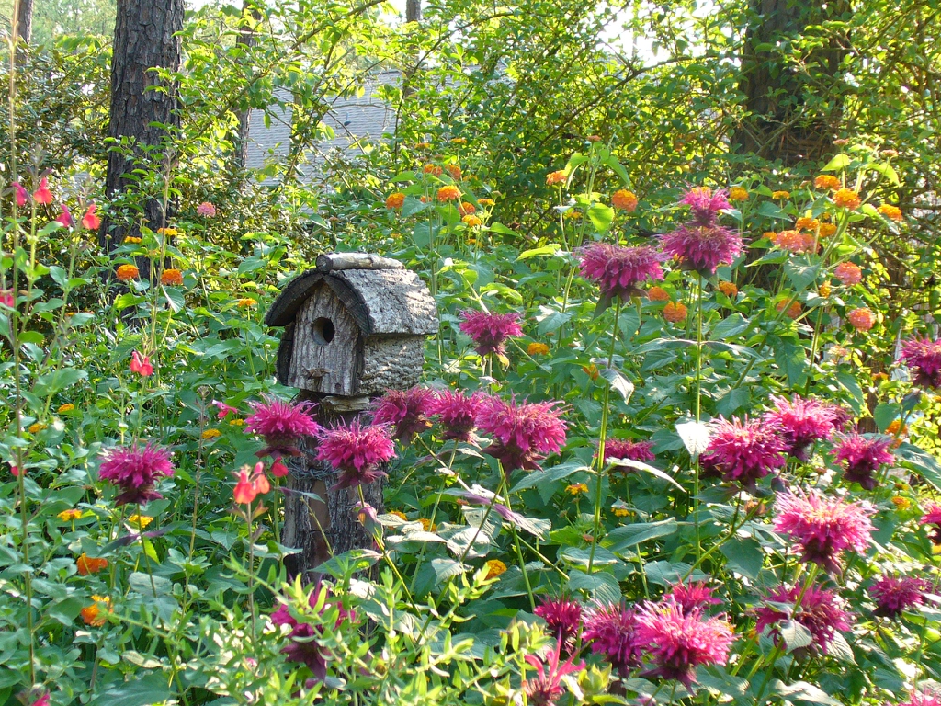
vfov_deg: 25.7
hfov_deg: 33.8
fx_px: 1549
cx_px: 470
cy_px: 353
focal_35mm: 57
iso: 80
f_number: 2.9
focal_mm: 7
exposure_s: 1/100
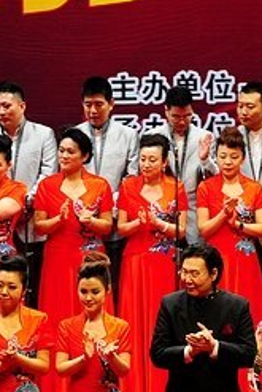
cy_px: 261
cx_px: 149
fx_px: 4491
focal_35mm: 412
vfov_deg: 5.0
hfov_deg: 3.3
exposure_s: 1/160
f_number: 2.8
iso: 1600
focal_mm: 170
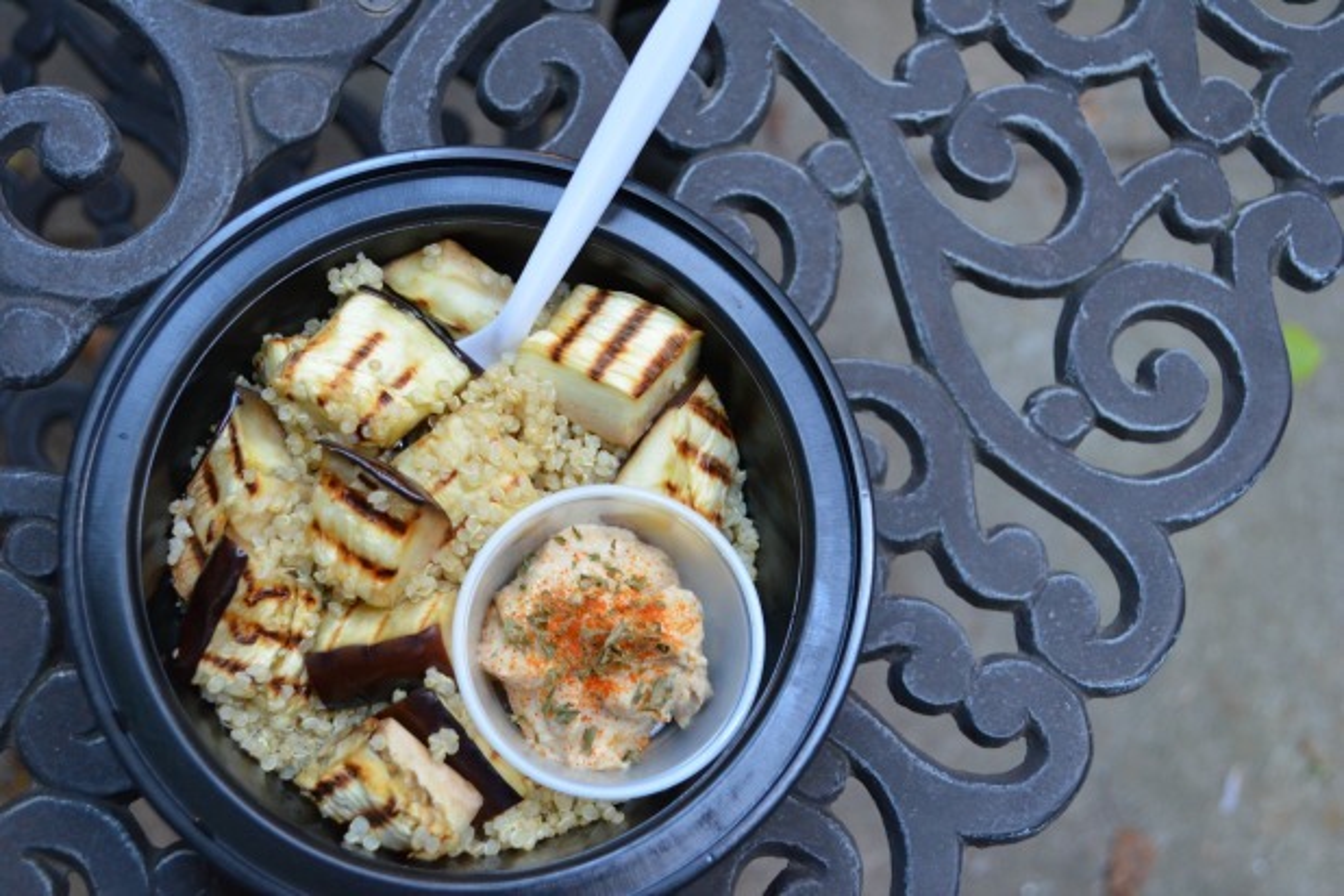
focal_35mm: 48
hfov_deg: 41.1
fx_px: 1792
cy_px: 448
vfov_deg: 28.1
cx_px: 672
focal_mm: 32
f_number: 4.8
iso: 1600
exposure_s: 1/25
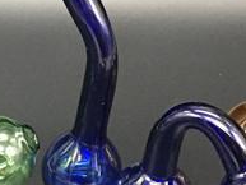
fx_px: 960
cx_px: 28
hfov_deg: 14.5
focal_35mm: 135
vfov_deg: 10.9
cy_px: -15
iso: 250
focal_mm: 4.15
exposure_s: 1/20
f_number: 2.2
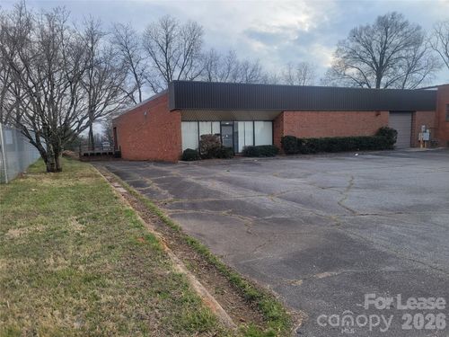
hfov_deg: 67.3
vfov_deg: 53.1
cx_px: 224
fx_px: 337
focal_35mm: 26
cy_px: 168
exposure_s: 1/319
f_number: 1.8
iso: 40
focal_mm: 5.4
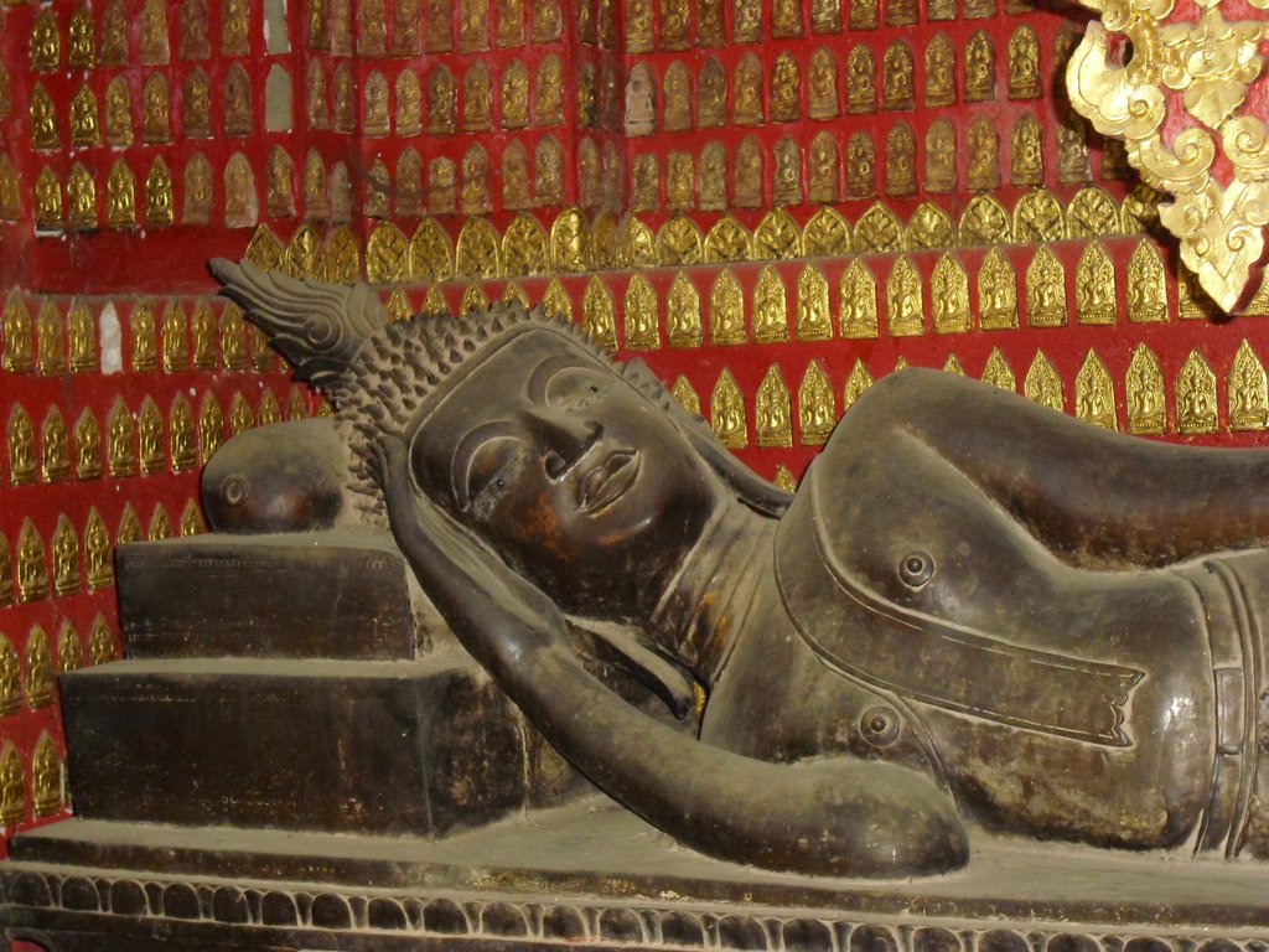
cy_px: 476
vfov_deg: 18.9
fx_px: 2859
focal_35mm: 78
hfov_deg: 25.0
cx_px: 634
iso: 400
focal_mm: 12.8
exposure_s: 1/60
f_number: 4.2
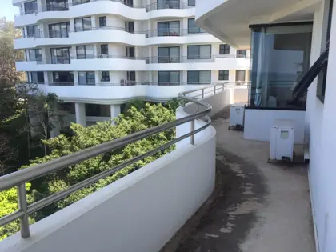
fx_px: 281
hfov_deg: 61.7
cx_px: 168
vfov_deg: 48.2
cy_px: 126
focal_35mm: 29
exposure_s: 1/569
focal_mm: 4.15
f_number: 2.2
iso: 25
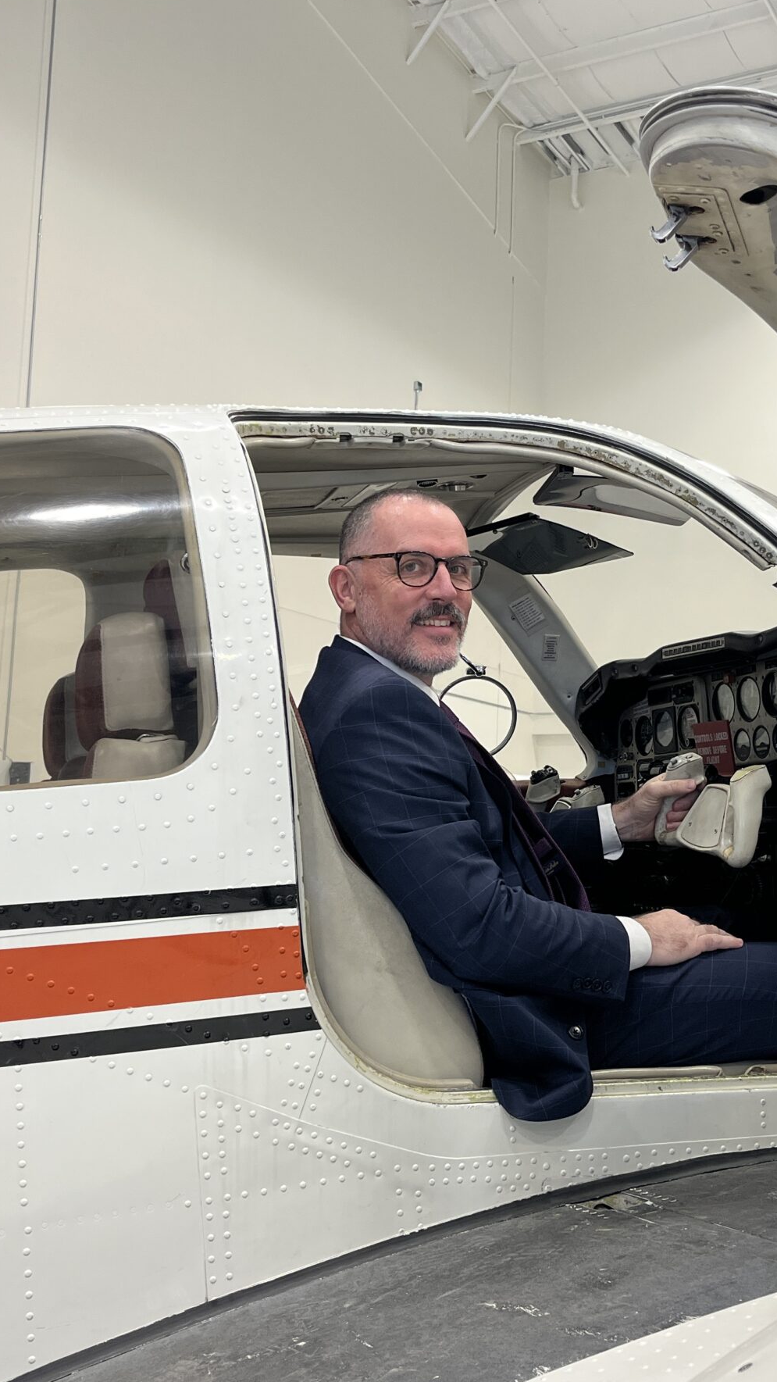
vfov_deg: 49.4
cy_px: 726
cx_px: 529
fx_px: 1502
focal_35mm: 41
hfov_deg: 28.8
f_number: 1.6
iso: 80
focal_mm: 5.1
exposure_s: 1/120
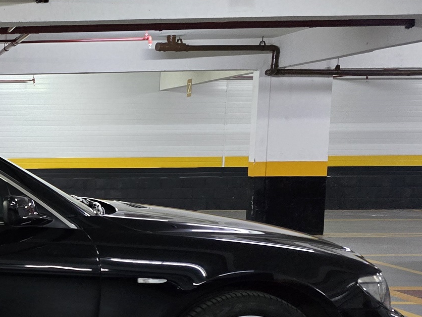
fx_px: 805
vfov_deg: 22.1
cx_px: -147
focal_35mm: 66
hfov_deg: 24.9
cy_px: 232
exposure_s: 1/60
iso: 1600
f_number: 1.7
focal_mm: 6.3
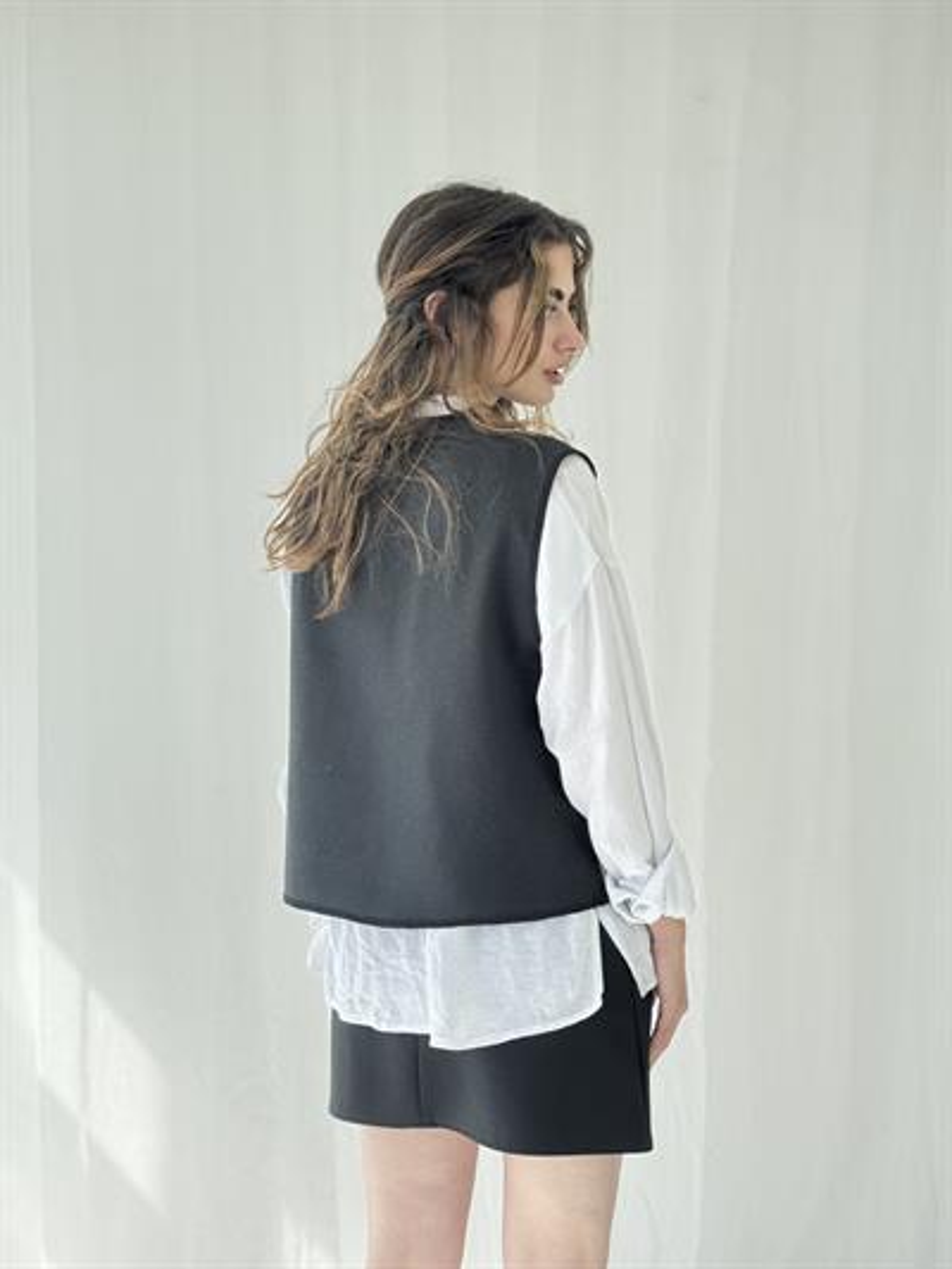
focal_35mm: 48
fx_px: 1759
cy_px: 634
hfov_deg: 30.3
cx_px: 476
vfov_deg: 39.6
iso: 64
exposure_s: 1/507
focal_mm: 6.76
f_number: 1.78
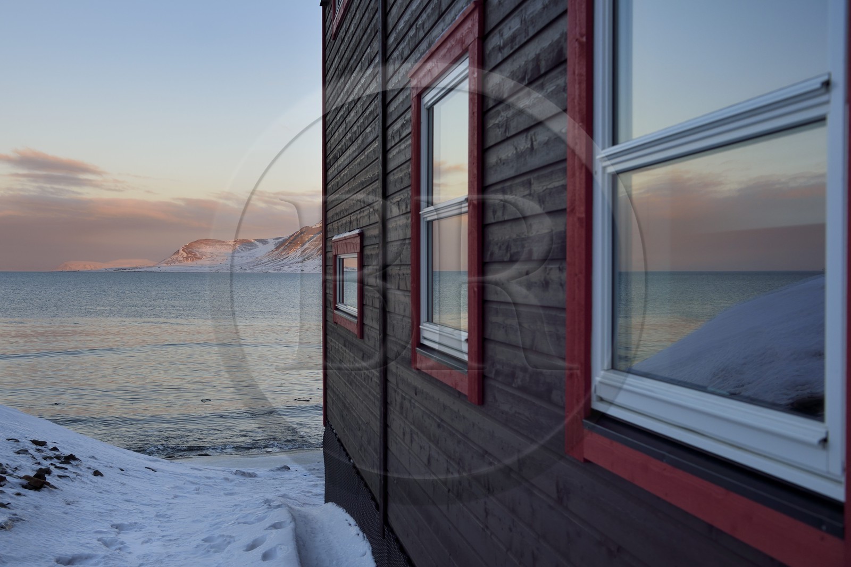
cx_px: 426
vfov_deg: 35.0
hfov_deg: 50.7
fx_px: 898
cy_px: 284
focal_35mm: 38
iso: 200
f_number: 7.1
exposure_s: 1/160
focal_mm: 38
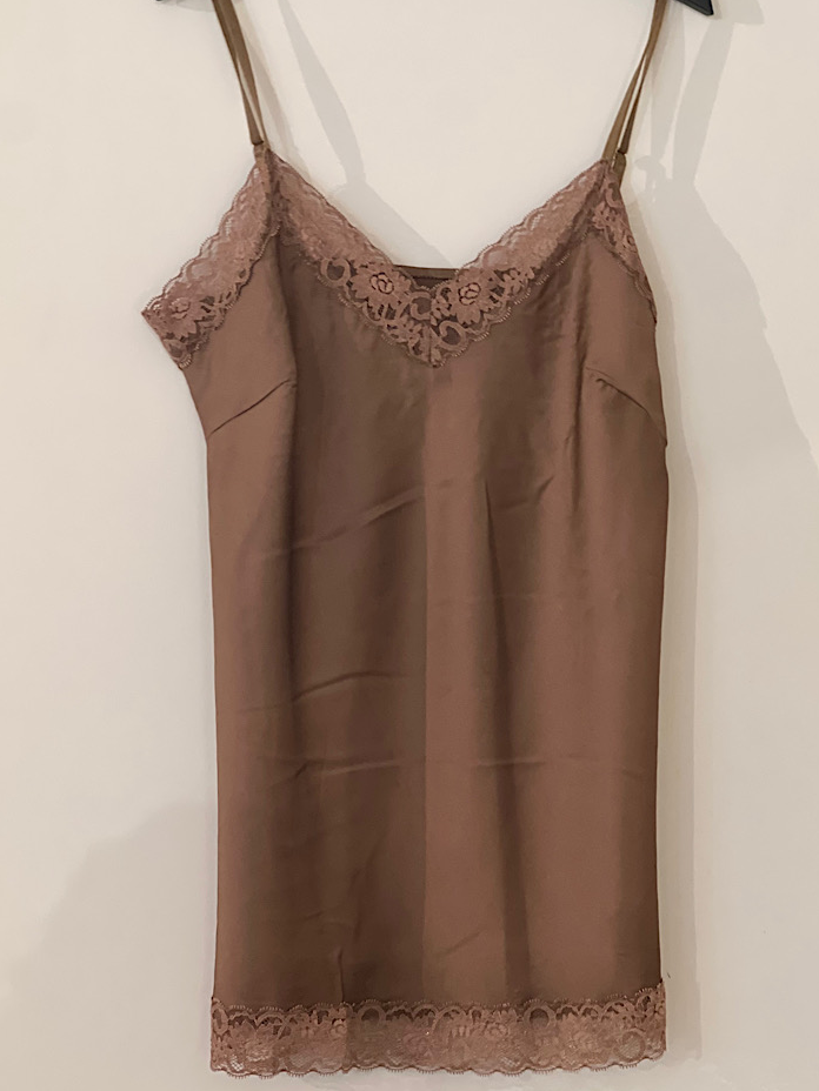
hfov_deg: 17.8
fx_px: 2618
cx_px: 430
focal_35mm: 83
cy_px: 516
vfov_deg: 23.6
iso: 800
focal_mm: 9
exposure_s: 1/14
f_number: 2.8
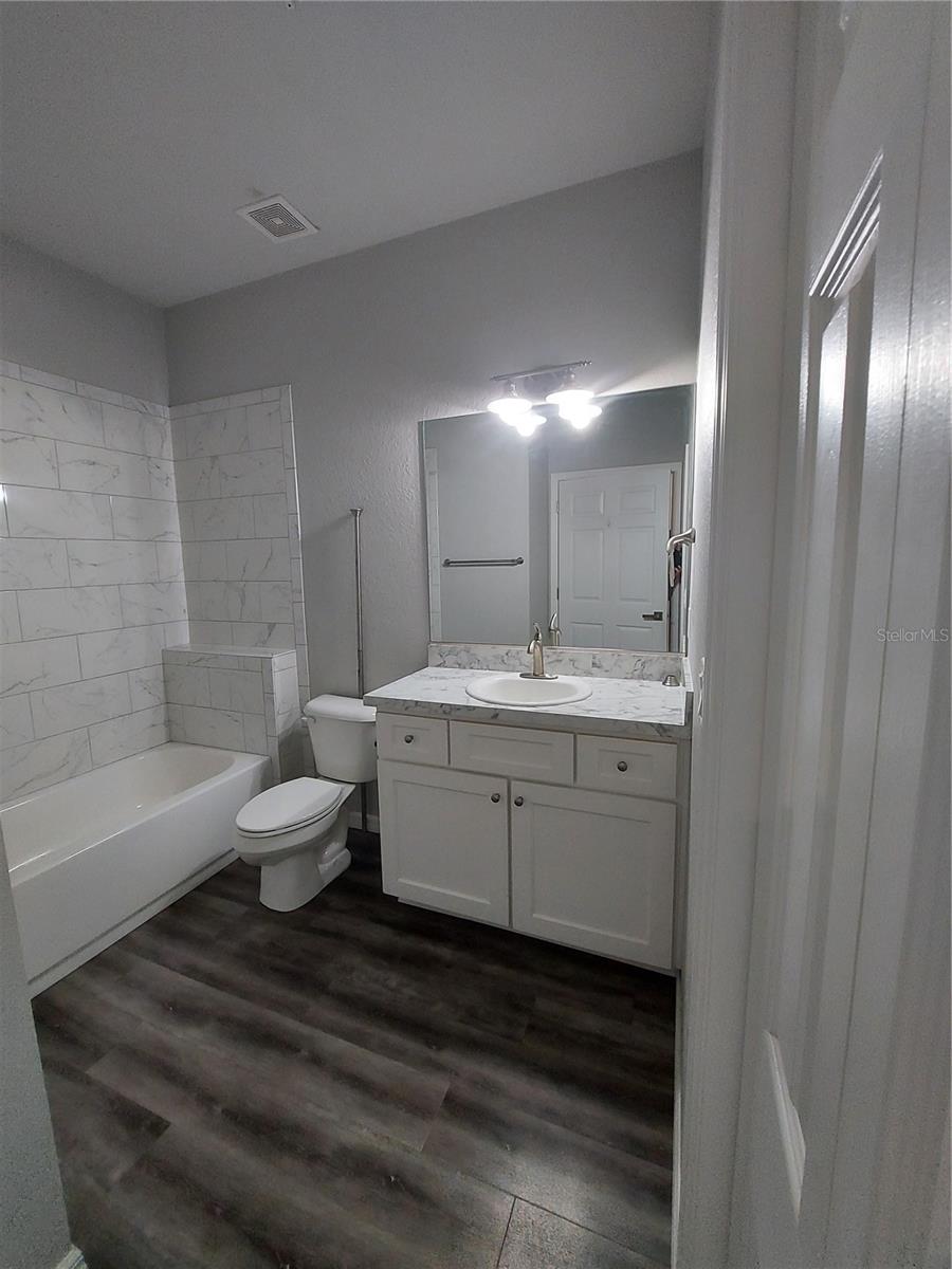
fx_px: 477
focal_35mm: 13
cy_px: 634
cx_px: 476
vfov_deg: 106.2
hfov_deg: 89.9
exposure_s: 1/60
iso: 320
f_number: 2.2
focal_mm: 1.74
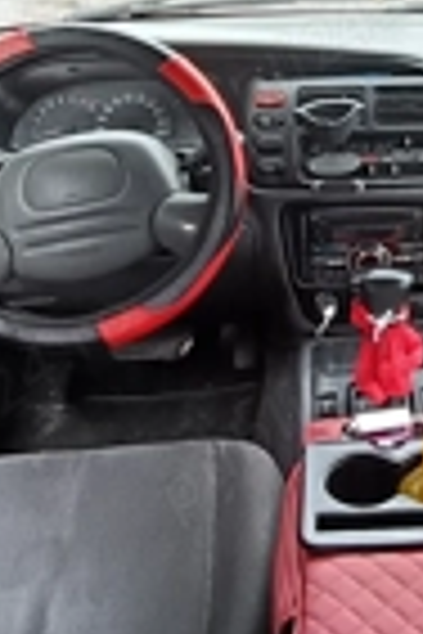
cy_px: 135
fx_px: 881
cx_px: 459
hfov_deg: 25.2
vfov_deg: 38.3
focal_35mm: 50
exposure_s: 1/100
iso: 422
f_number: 2.2
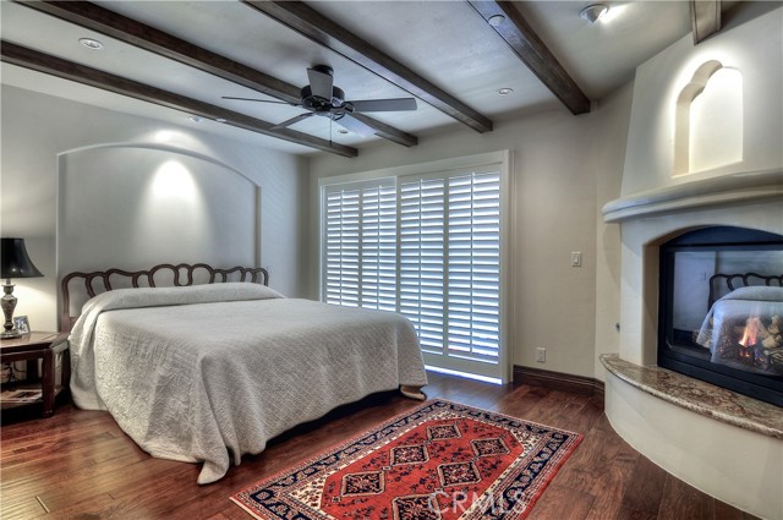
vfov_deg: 67.2
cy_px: 260
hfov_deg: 90.1
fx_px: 391
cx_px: 392
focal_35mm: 18
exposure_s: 1/10
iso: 200
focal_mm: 12
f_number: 7.1
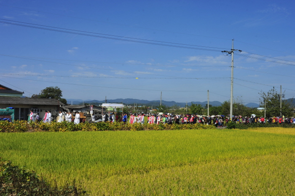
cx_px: 148
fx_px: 327
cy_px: 98
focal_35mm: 40
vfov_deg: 33.3
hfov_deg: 48.5
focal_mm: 40
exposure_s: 1/400
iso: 200
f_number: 11
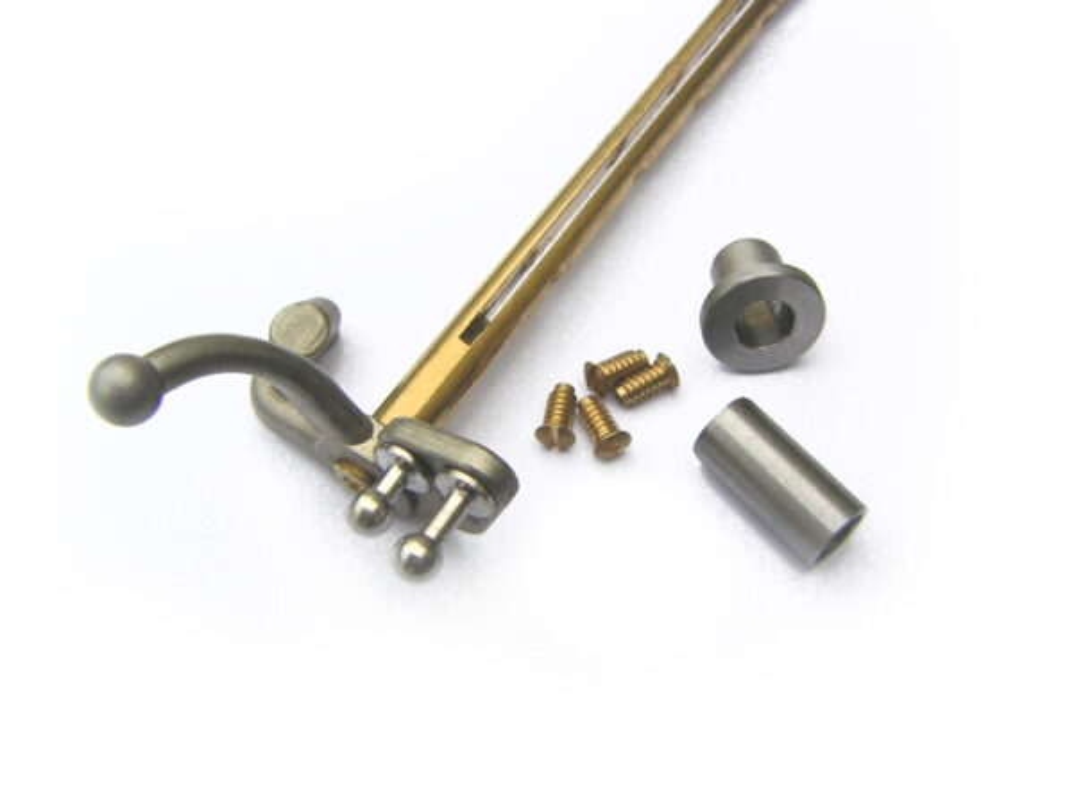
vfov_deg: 38.7
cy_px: 402
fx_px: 1148
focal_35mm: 37
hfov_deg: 50.1
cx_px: 537
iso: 64
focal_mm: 4.8
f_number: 2.8
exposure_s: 1/1000
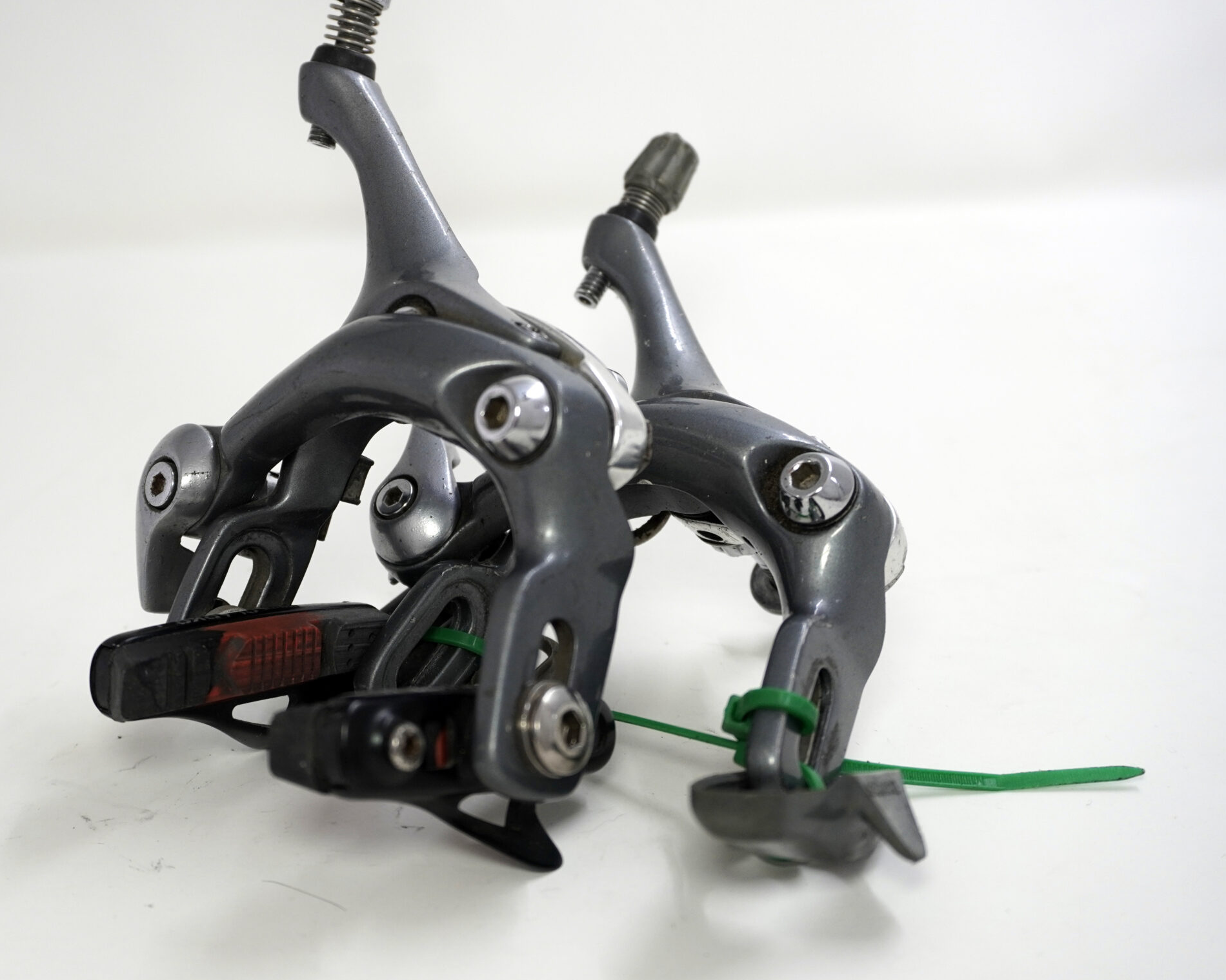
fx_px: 1583
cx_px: 464
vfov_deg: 34.4
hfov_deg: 42.0
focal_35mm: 44
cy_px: 452
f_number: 5.6
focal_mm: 23
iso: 400
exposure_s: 1/30
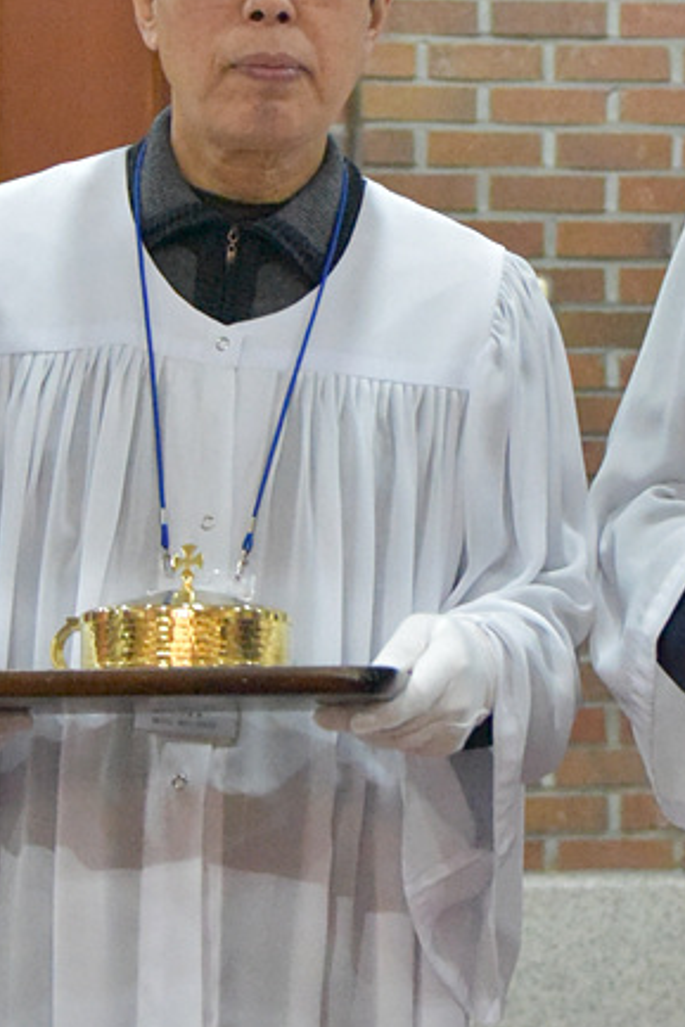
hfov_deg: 11.2
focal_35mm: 122
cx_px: 619
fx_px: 3479
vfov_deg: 16.7
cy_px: 313
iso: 12800
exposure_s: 1/200
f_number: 4.2
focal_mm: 48
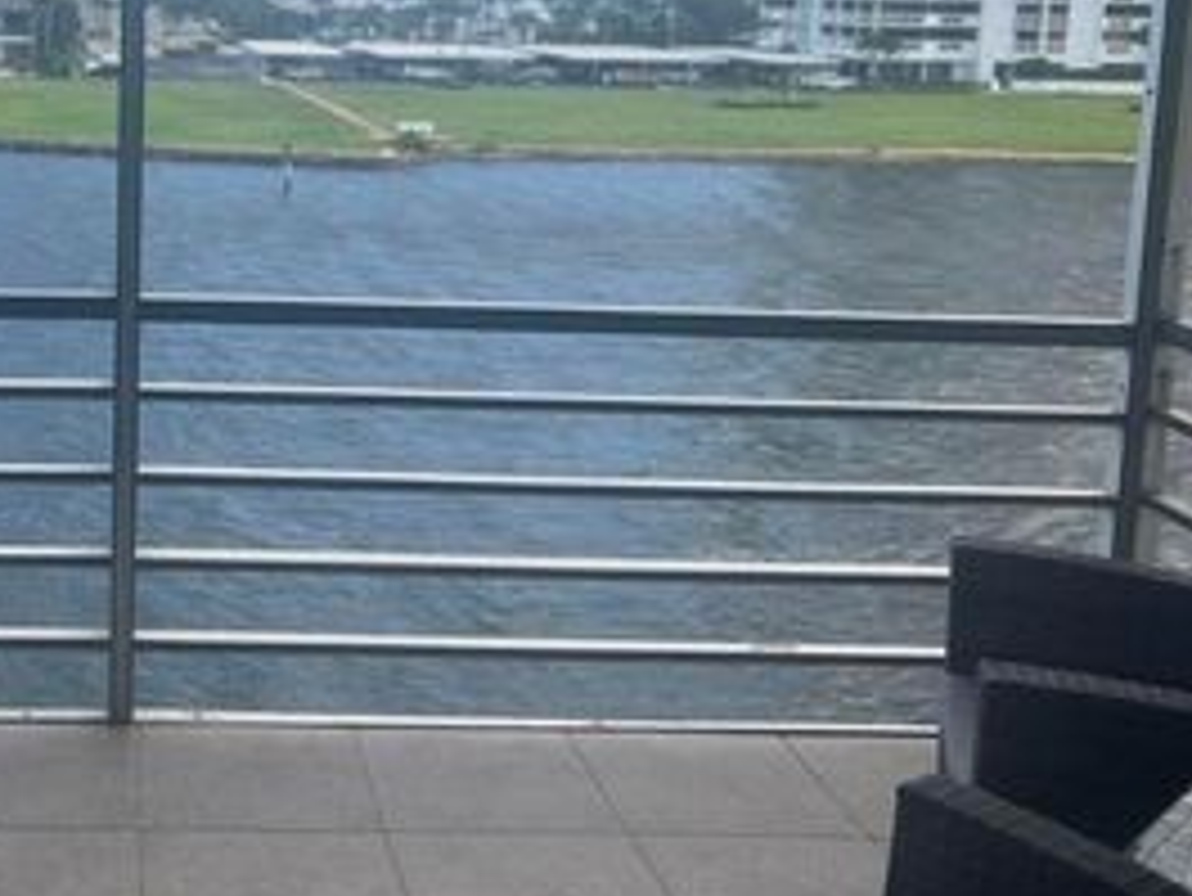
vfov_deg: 29.0
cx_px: 162
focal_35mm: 49
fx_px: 1688
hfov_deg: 36.9
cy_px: 178
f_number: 1.5
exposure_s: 1/1531
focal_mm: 5.7
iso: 50
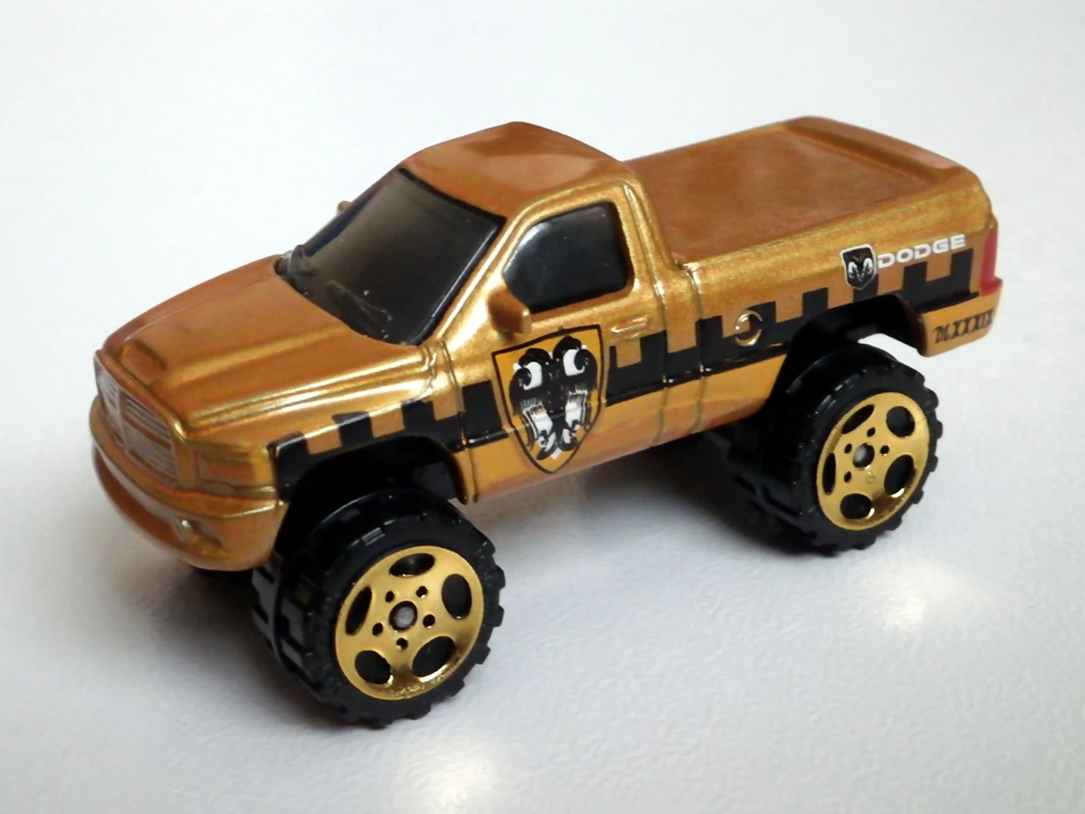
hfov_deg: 39.7
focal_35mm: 48
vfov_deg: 30.3
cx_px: 546
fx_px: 1504
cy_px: 410
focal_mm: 8.3
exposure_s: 1/25
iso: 400
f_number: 3.4
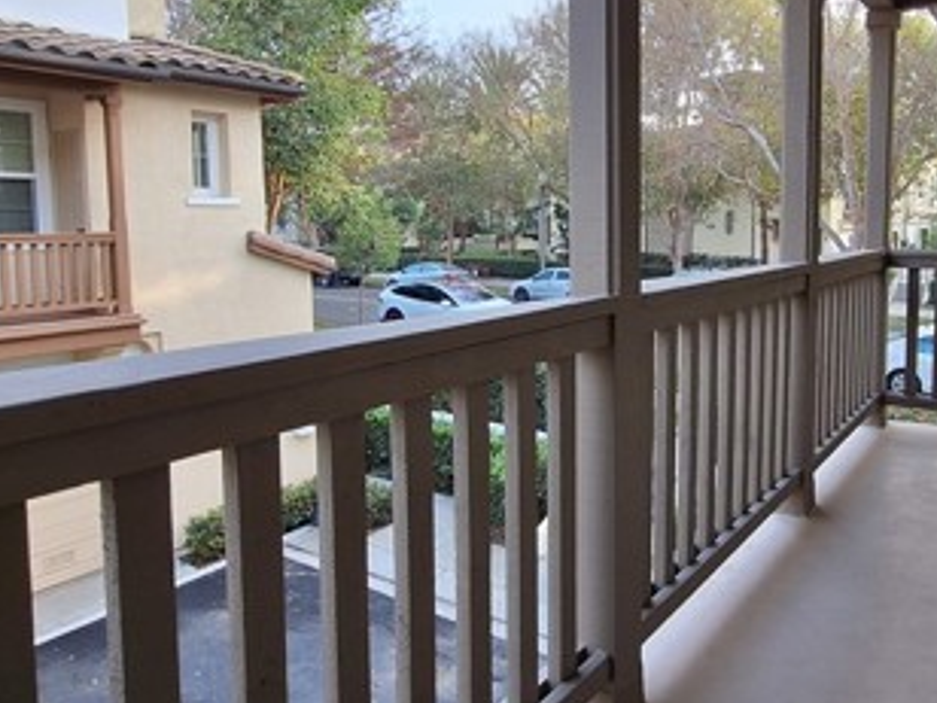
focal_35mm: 27
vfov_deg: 51.0
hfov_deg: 64.0
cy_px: 280
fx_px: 731
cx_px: 605
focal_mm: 1.74
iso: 40
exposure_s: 1/120
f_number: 2.2
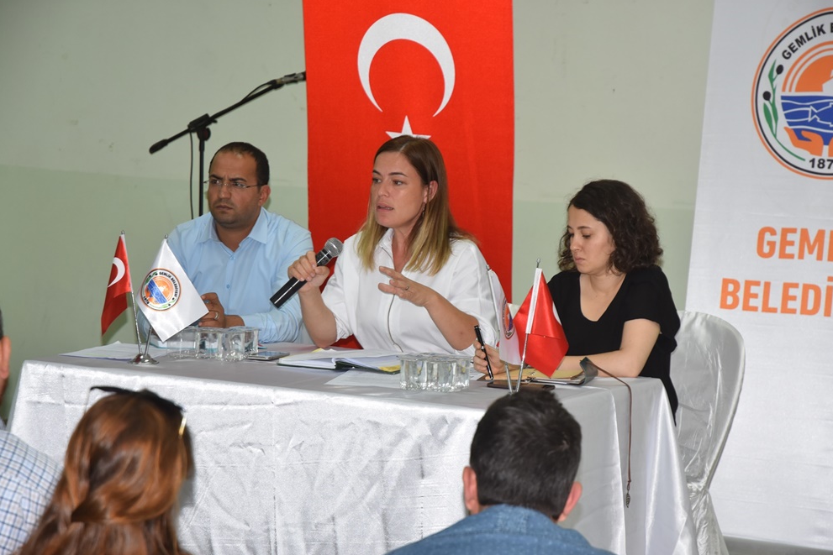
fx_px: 2453
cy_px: 278
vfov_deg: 12.9
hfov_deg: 19.3
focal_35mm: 106
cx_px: 419
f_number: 4.5
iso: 500
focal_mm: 70
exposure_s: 1/60
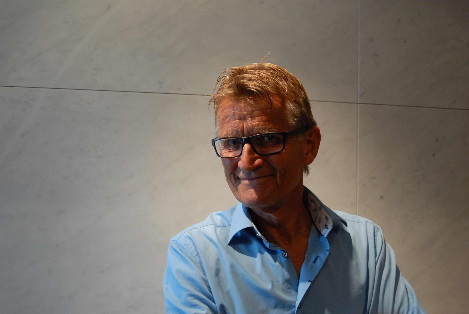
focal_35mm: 52
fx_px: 685
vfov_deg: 25.8
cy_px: 157
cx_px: 234
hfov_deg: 37.8
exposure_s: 1/60
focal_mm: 35
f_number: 4
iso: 640
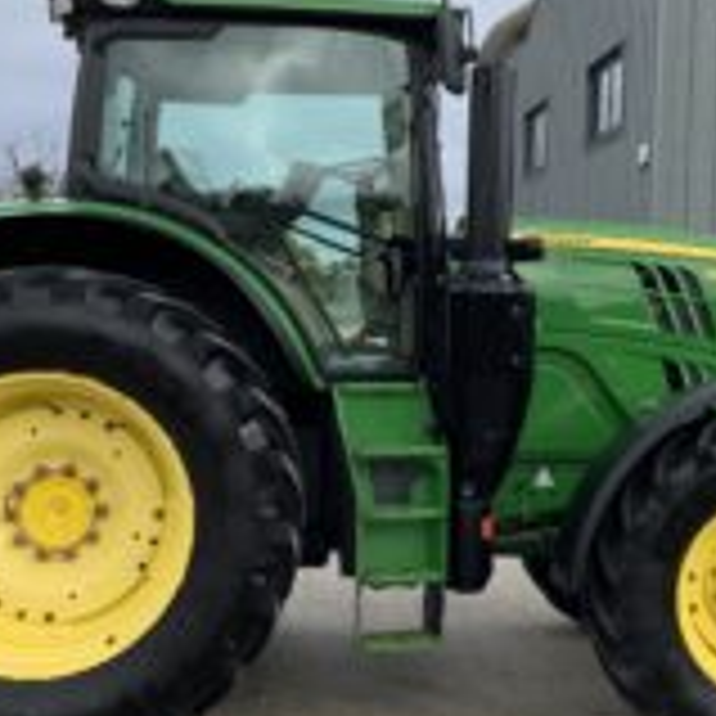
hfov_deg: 29.4
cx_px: 464
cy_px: 306
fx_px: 1357
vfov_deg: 29.5
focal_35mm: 58
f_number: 1.8
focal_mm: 3
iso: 16
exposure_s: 1/482
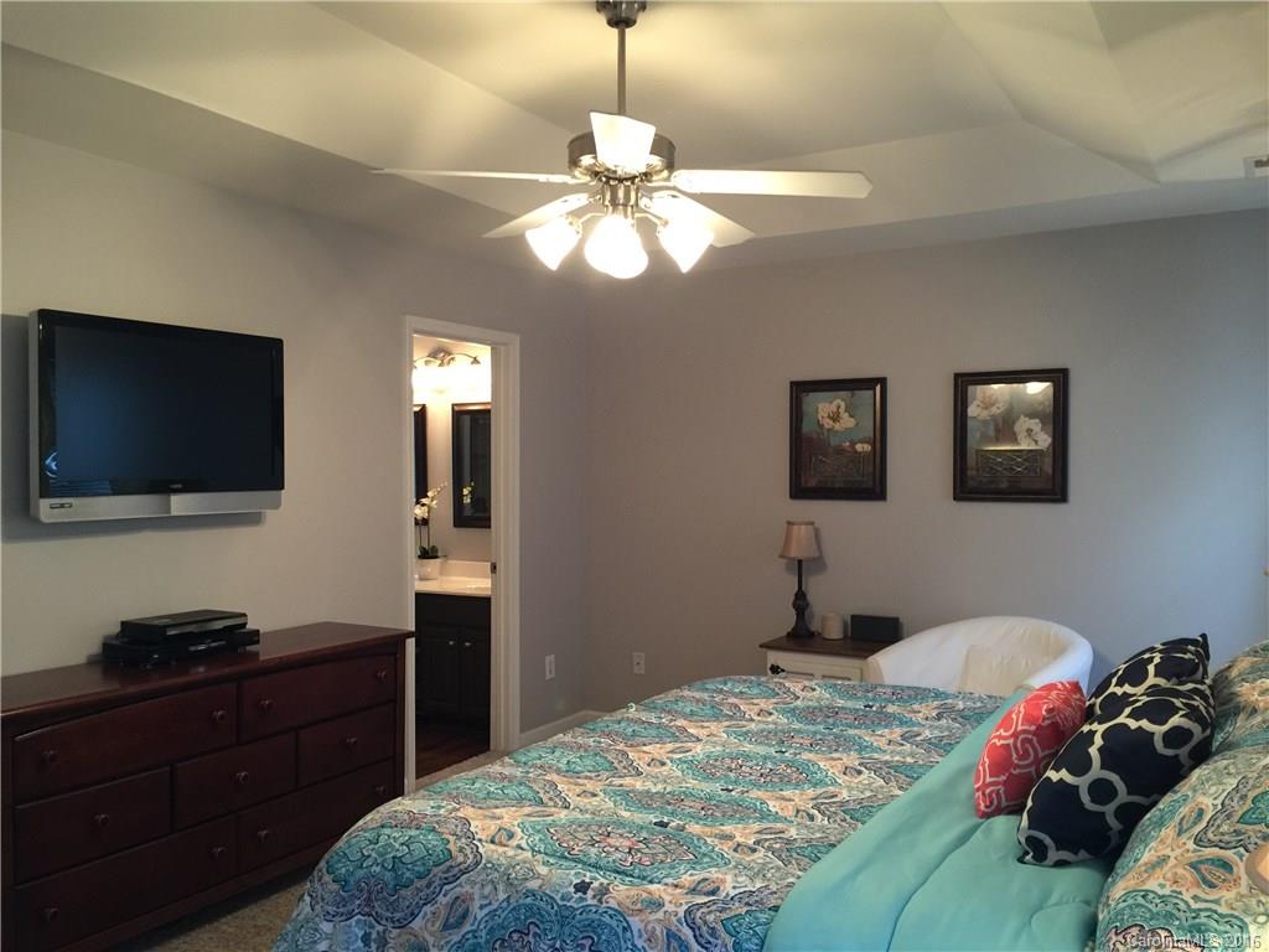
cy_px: 476
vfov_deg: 48.2
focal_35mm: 29
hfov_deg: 61.7
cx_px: 634
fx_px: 1063
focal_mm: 4.15
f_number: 2.2
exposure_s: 1/15
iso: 80
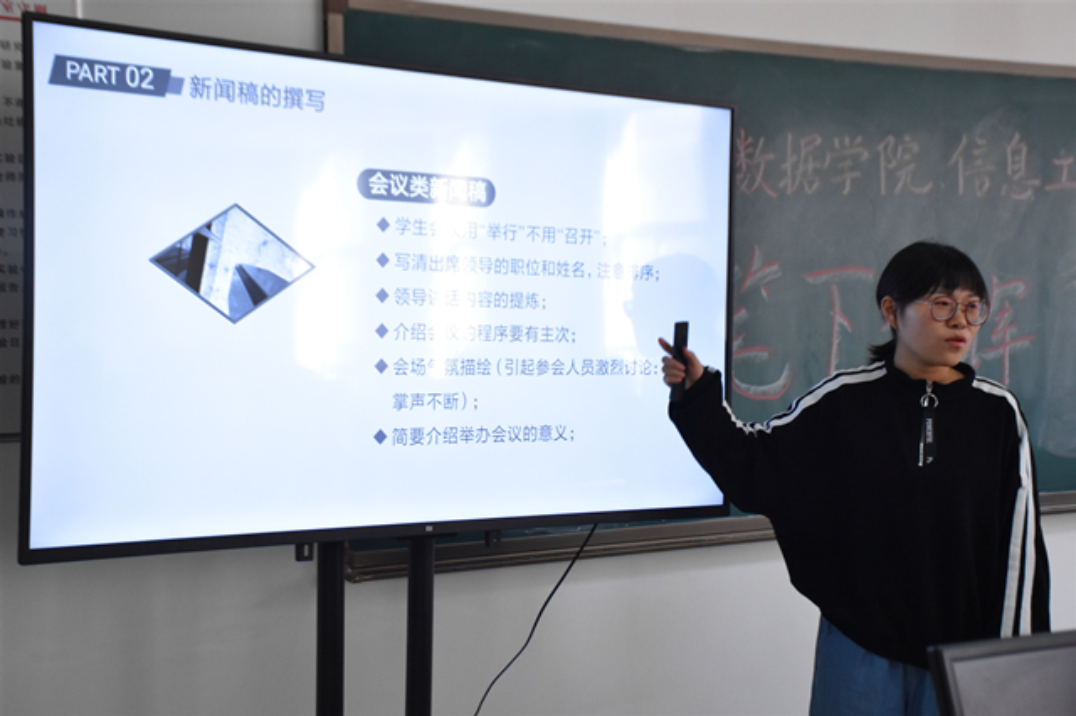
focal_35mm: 57
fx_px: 1703
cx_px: 538
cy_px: 358
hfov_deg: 35.1
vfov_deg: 23.8
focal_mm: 38
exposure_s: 1/160
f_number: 5
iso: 2000
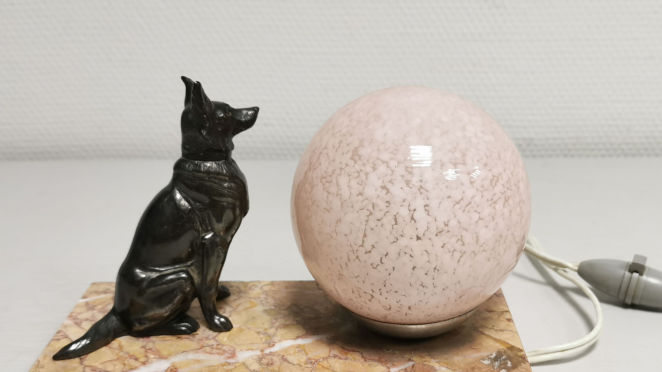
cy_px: 227
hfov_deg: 44.6
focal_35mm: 46
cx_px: 332
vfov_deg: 25.9
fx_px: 807
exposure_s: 1/50
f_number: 1.8
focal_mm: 5.58
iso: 125
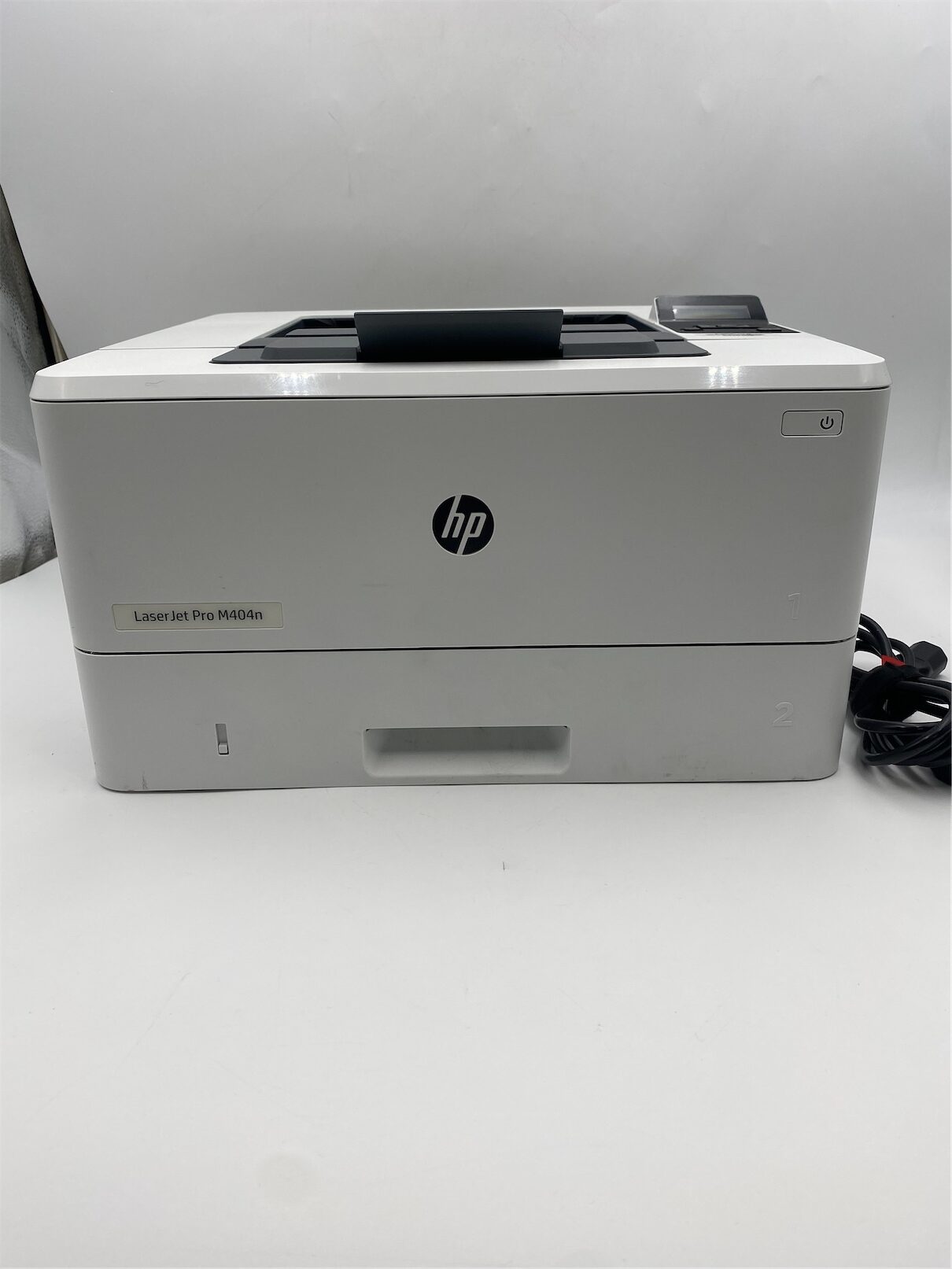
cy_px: 634
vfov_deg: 67.3
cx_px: 476
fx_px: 953
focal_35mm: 26
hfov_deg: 53.1
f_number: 1.8
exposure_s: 1/225
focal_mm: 4.25
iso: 32
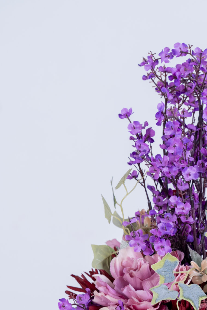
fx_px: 1638
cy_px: 276
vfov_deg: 10.8
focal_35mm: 190
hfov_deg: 7.2
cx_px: 171
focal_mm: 85
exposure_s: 1/160
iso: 400
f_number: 5
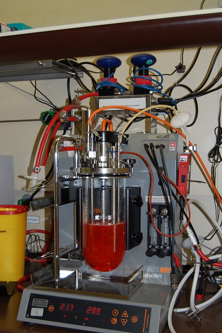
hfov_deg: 29.8
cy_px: 166
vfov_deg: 43.6
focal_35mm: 45
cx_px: 111
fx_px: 417
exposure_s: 1/60
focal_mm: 30
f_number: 4.2
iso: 400
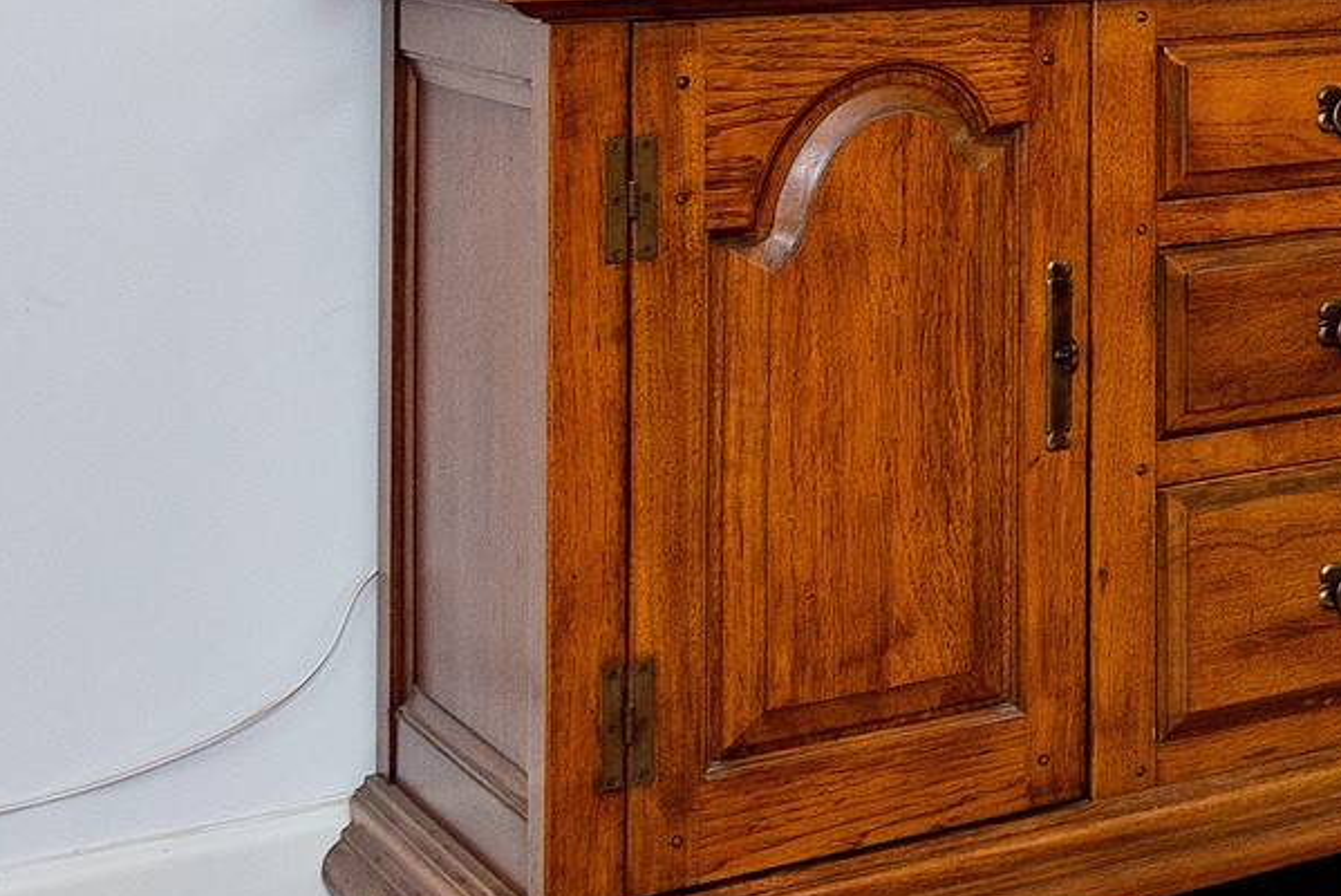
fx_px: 3056
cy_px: -293
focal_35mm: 82
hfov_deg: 18.2
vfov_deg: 15.8
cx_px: 2554
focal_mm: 16
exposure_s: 1/25
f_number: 6.3
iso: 320
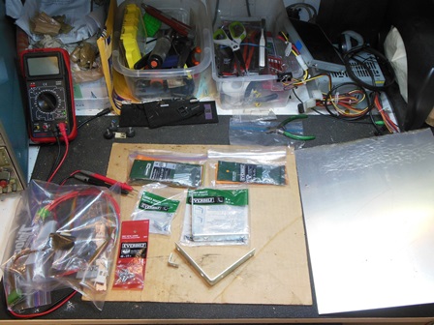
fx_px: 476
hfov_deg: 49.0
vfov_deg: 37.7
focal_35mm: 38
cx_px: 217
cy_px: 162
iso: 320
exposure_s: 1/30
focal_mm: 6.8
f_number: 3.6
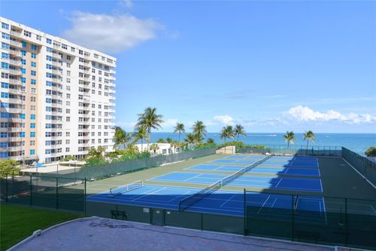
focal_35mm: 30
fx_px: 313
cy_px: 126
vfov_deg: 43.6
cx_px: 188
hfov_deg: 61.9
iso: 100
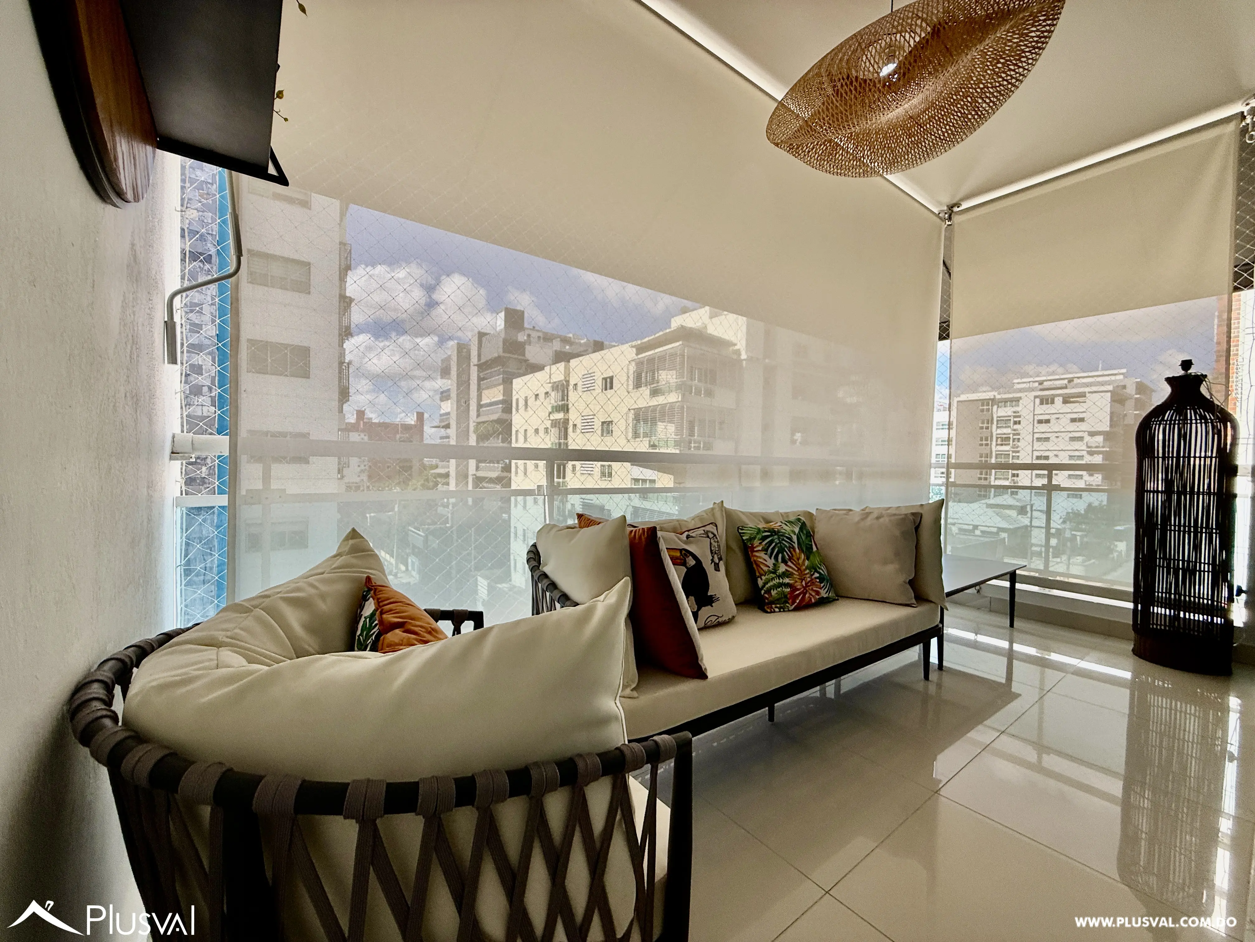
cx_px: 628
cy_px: 471
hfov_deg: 102.1
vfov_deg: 85.7
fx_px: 508
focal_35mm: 14
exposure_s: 1/372
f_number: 2.2
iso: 50
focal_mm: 2.22
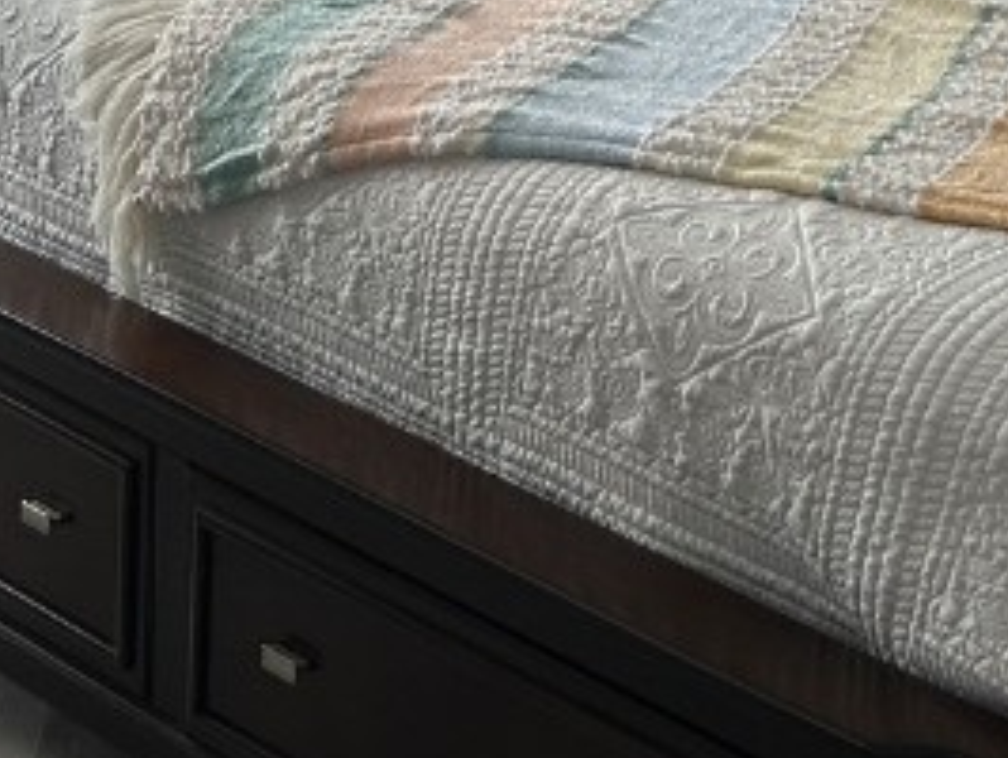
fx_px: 2915
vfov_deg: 13.8
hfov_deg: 19.6
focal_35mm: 100
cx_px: 568
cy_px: -428
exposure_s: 1/121
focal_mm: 5.7
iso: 40
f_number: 1.5
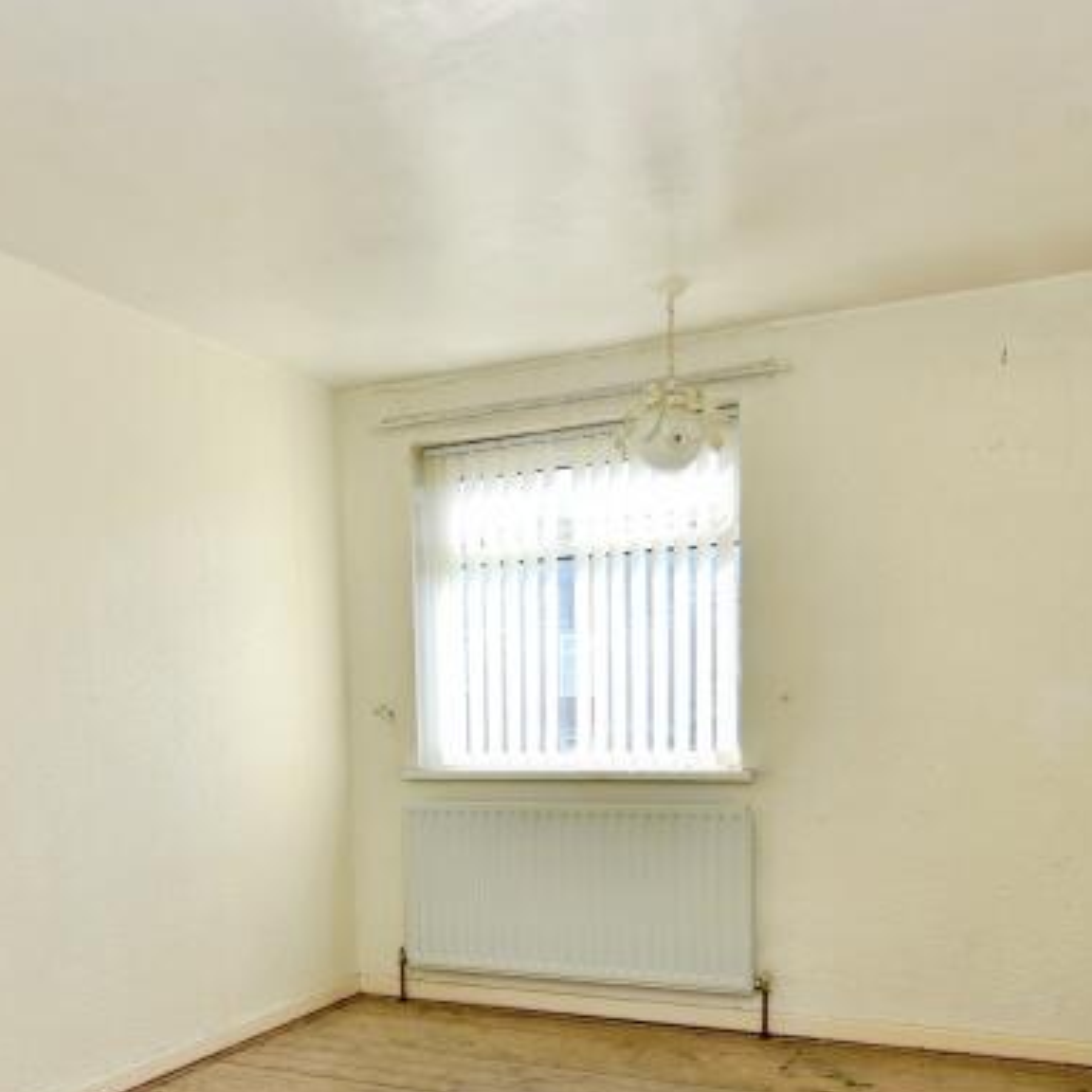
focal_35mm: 34
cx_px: 469
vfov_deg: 46.6
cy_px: 826
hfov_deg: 48.3
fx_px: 1213
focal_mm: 15
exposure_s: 1/250
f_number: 8
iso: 360
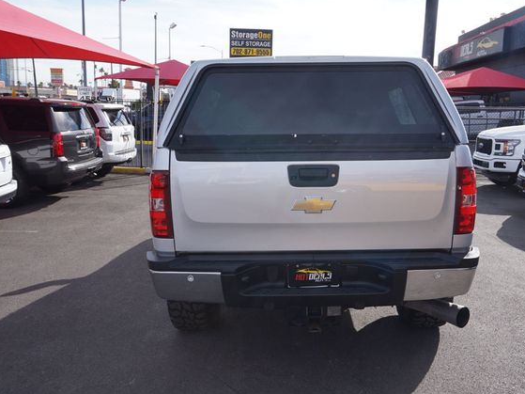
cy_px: 197
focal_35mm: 33
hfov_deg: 55.2
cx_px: 298
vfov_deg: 42.9
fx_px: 500
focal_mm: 20
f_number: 11
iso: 100
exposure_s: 1/100
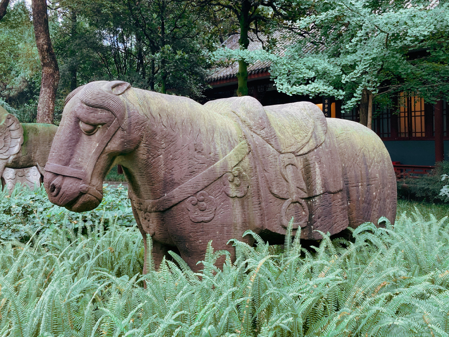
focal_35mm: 36
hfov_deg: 51.3
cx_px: 202
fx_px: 467
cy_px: 132
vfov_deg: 39.5
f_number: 1.8
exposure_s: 1/121
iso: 50
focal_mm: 3.99
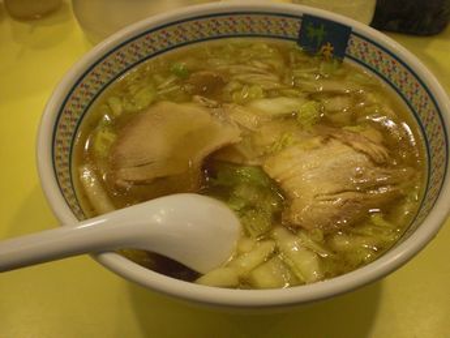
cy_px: 169
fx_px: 494
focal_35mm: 38
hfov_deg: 49.0
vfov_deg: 37.7
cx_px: 225
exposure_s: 1/100
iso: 400
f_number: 3.1
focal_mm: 6.3
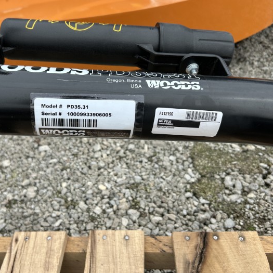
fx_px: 312
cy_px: 131
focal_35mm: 35
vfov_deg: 47.2
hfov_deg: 46.9
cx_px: 107
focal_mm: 5.7
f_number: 1.5
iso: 50
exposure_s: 1/1934
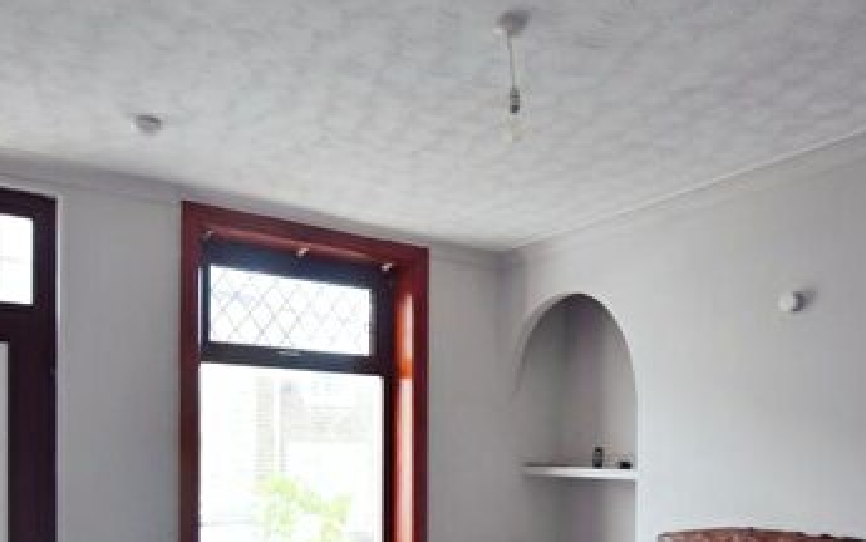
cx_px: 507
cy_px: 455
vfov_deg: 38.6
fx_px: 732
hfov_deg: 60.8
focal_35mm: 31
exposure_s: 1/100
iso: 400
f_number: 5
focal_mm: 10
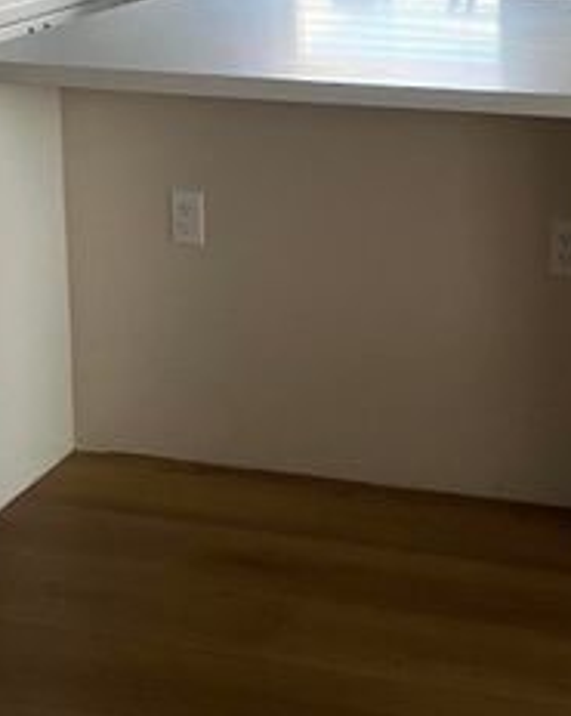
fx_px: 1545
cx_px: 590
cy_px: -20
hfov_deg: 20.2
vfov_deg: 24.7
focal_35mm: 73
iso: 125
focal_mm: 5.7
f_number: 1.5
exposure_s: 1/78
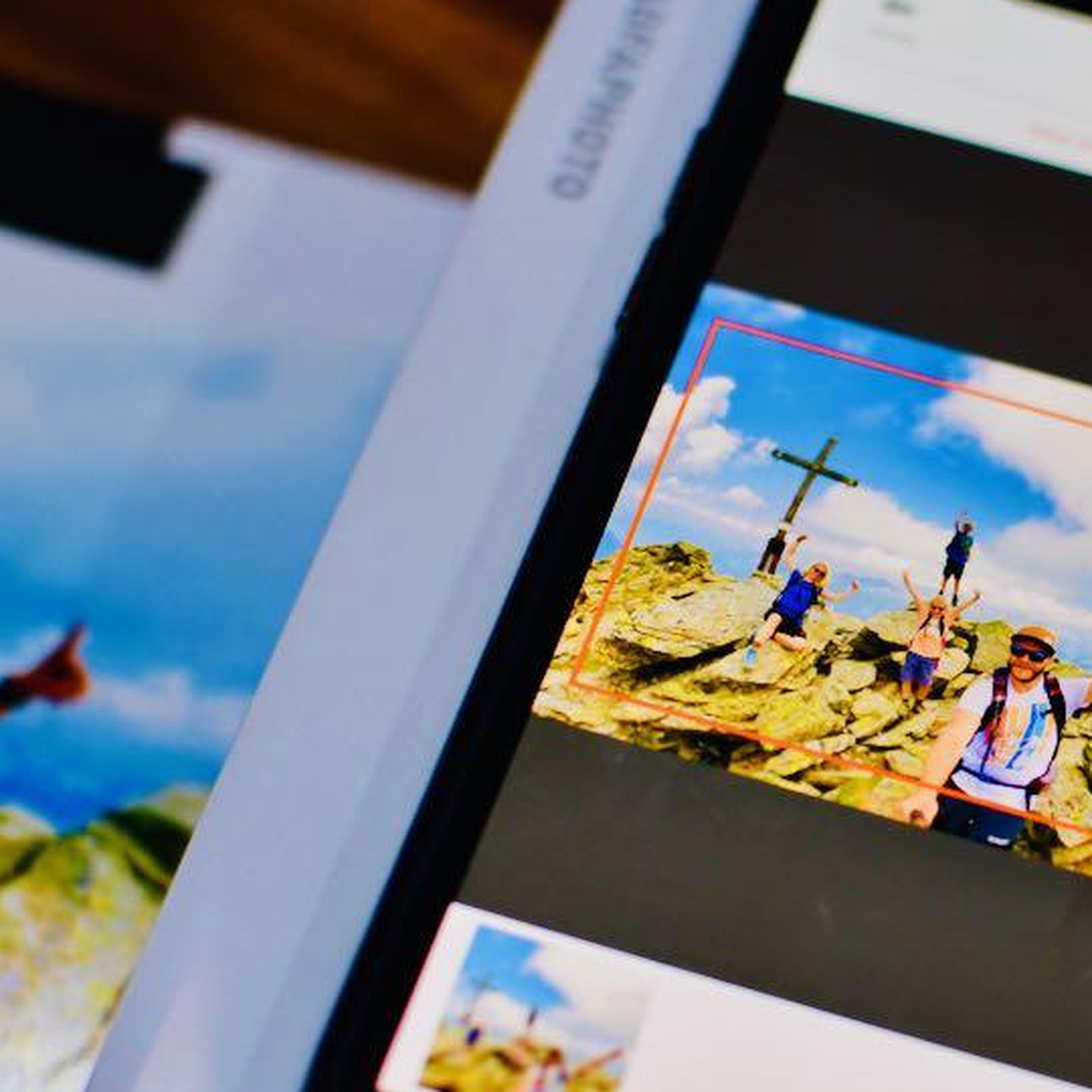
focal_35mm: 90
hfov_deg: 19.1
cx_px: 884
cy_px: 590
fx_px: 3212
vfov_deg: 19.3
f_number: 2.8
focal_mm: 35
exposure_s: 1/160
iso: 800
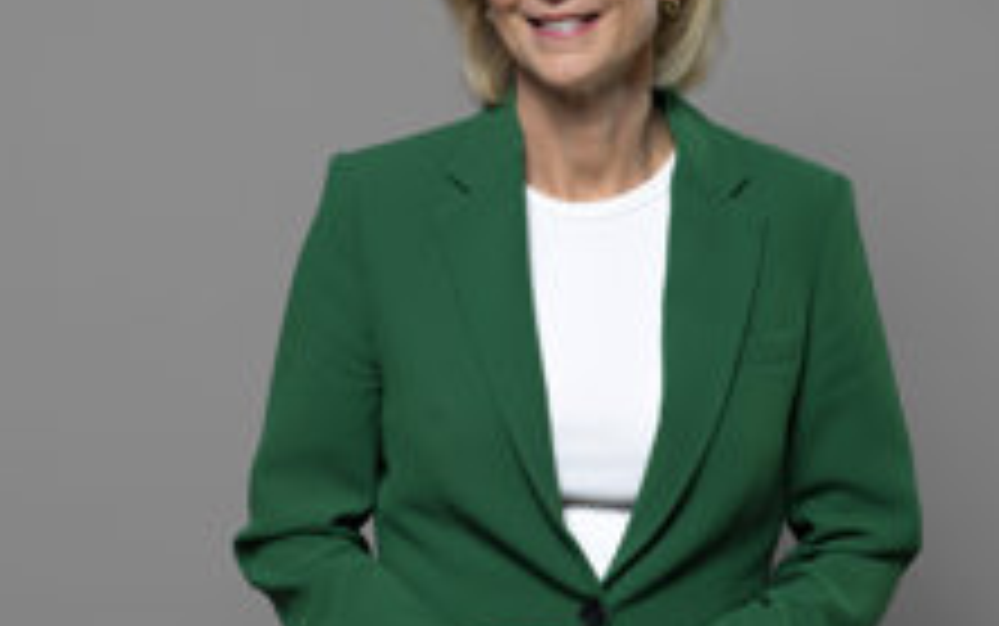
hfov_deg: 22.5
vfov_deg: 14.2
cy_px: 313
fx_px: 2506
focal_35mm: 92
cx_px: 490
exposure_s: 1/200
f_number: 4.5
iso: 160
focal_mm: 50
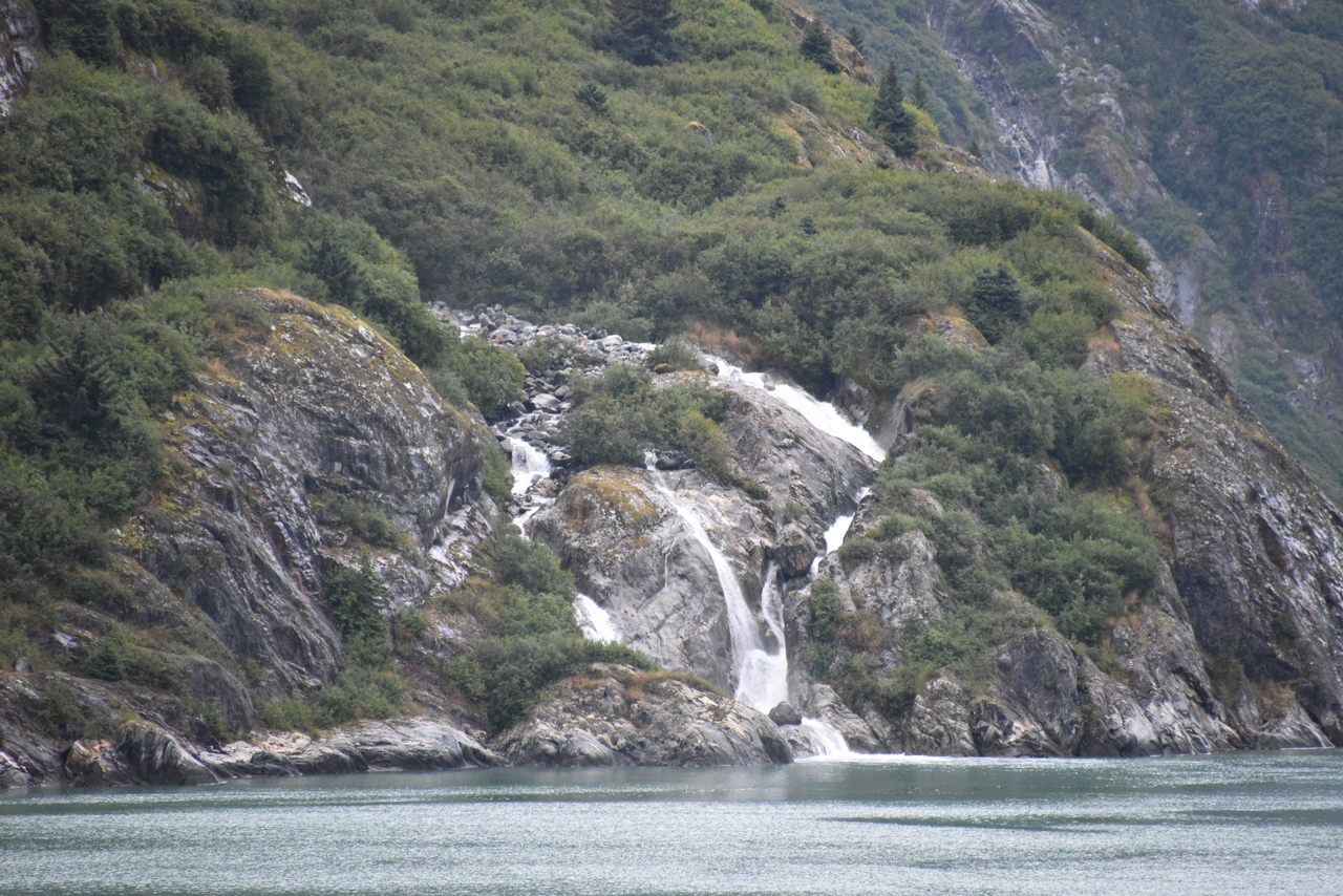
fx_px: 11193
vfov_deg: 4.6
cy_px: 448
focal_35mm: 300
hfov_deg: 6.9
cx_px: 672
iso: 4500
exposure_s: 1/640
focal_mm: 300
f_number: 5.6
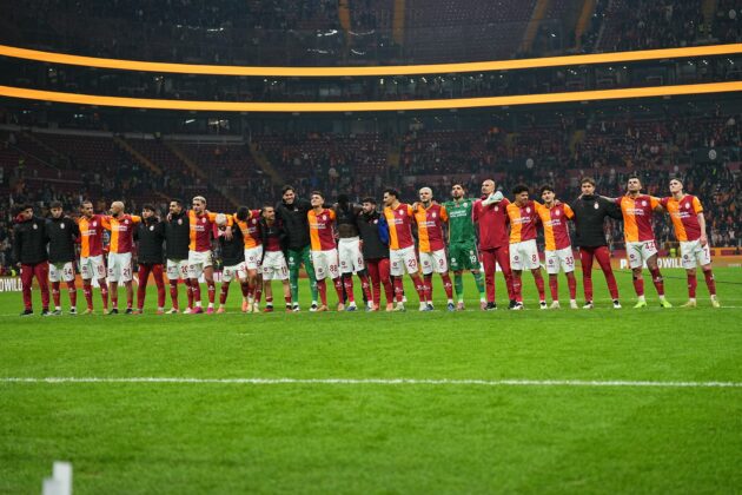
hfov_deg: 28.8
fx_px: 1443
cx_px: 371
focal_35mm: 70
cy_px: 248
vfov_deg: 19.5
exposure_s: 1/2500
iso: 2500
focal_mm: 70
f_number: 2.8
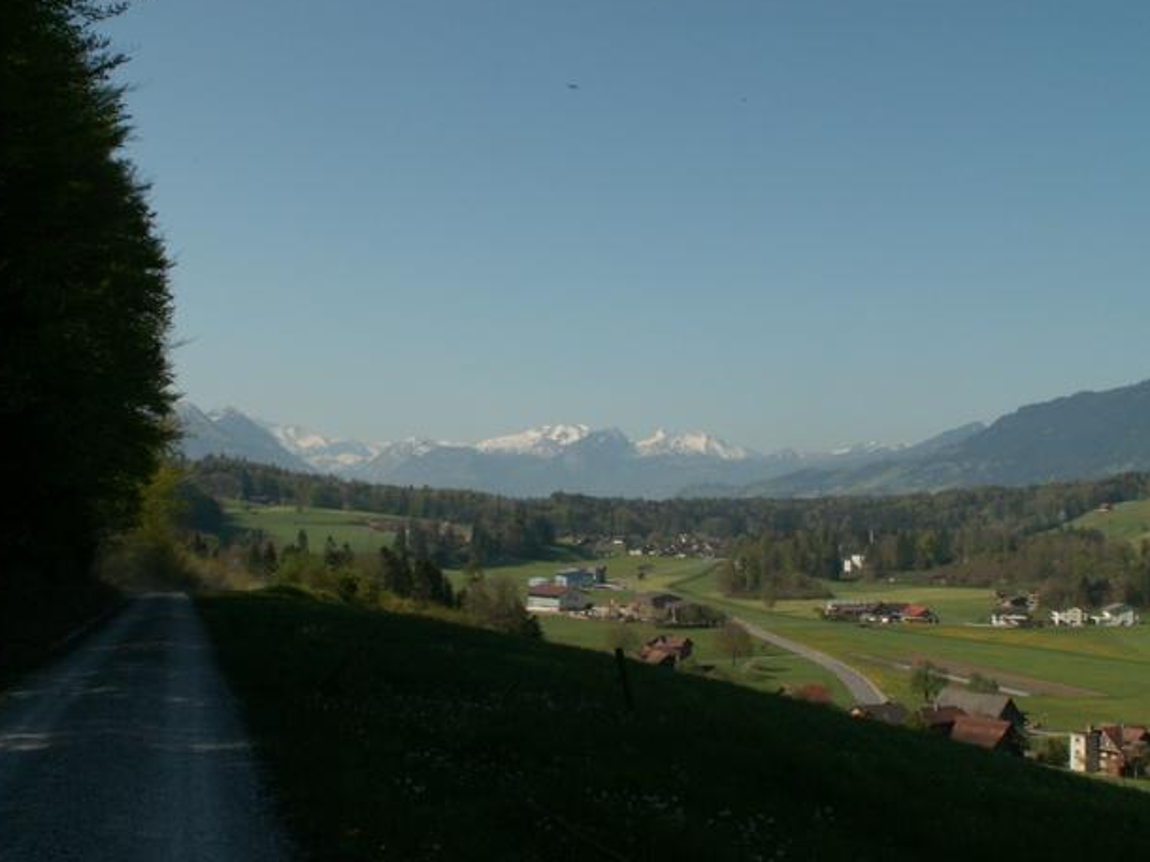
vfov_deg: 34.3
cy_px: 439
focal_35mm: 42
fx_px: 1395
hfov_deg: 44.8
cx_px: 581
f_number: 8
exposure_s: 1/200
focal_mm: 6.6
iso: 50
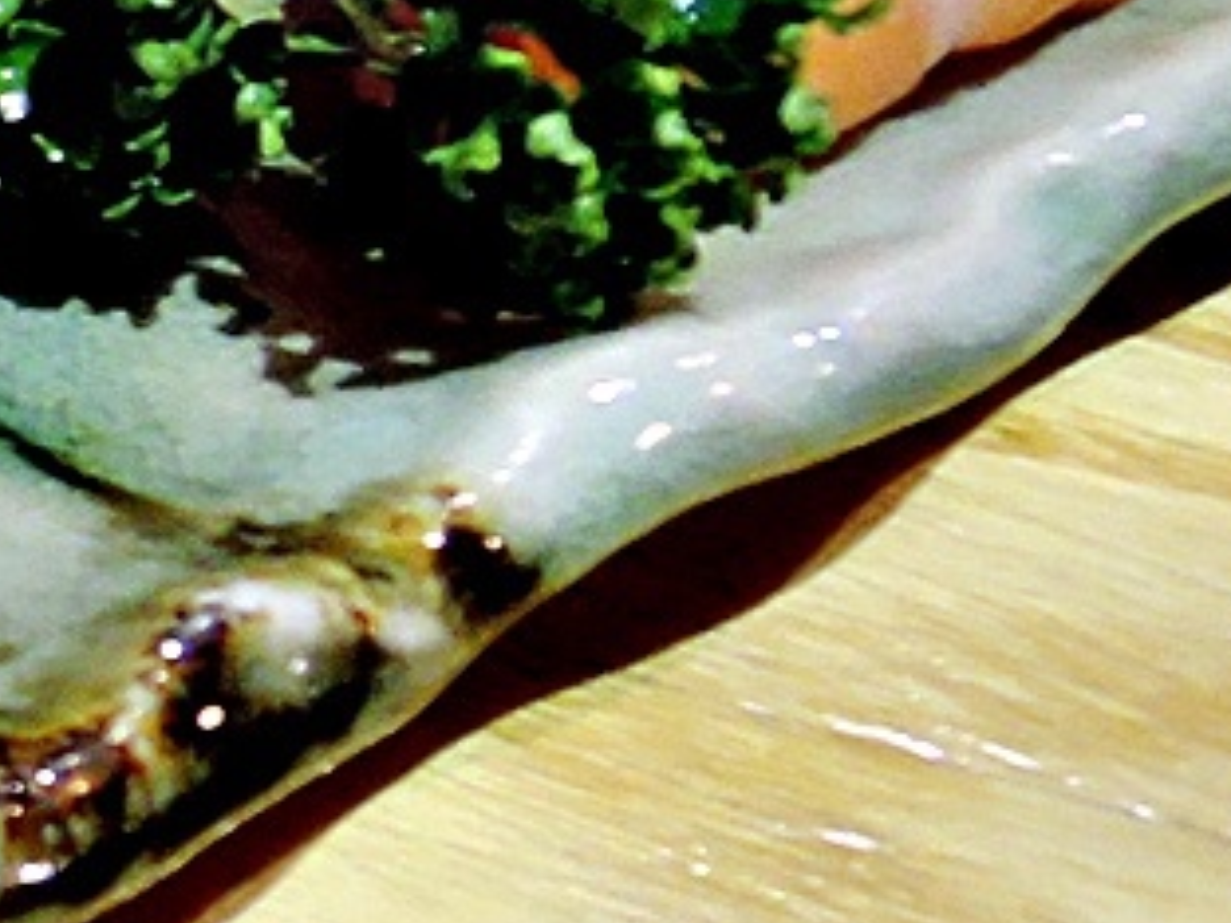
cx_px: -1803
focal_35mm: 123
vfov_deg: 12.0
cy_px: 201
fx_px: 4374
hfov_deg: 12.3
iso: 400
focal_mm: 5.1
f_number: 2.8
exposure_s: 1/13
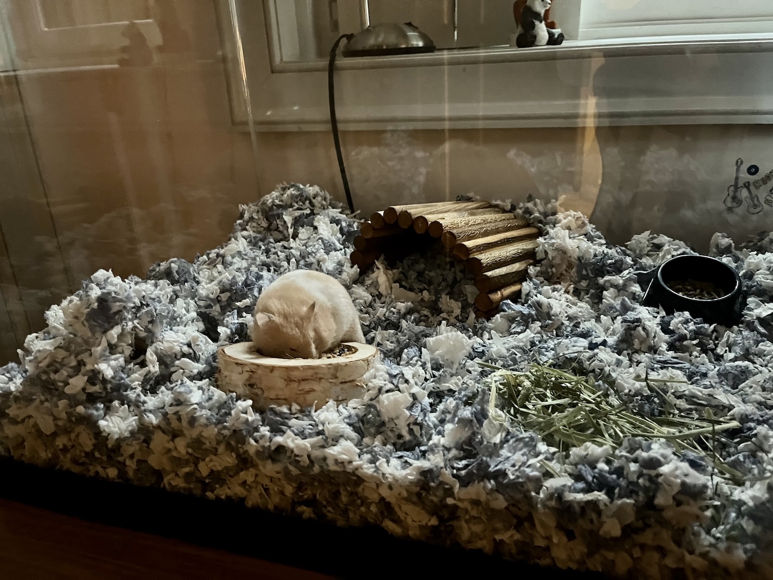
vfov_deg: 53.1
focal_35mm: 26
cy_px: 290
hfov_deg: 67.3
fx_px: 581
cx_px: 386
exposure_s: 1/30
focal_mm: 5.1
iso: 1000
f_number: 1.6
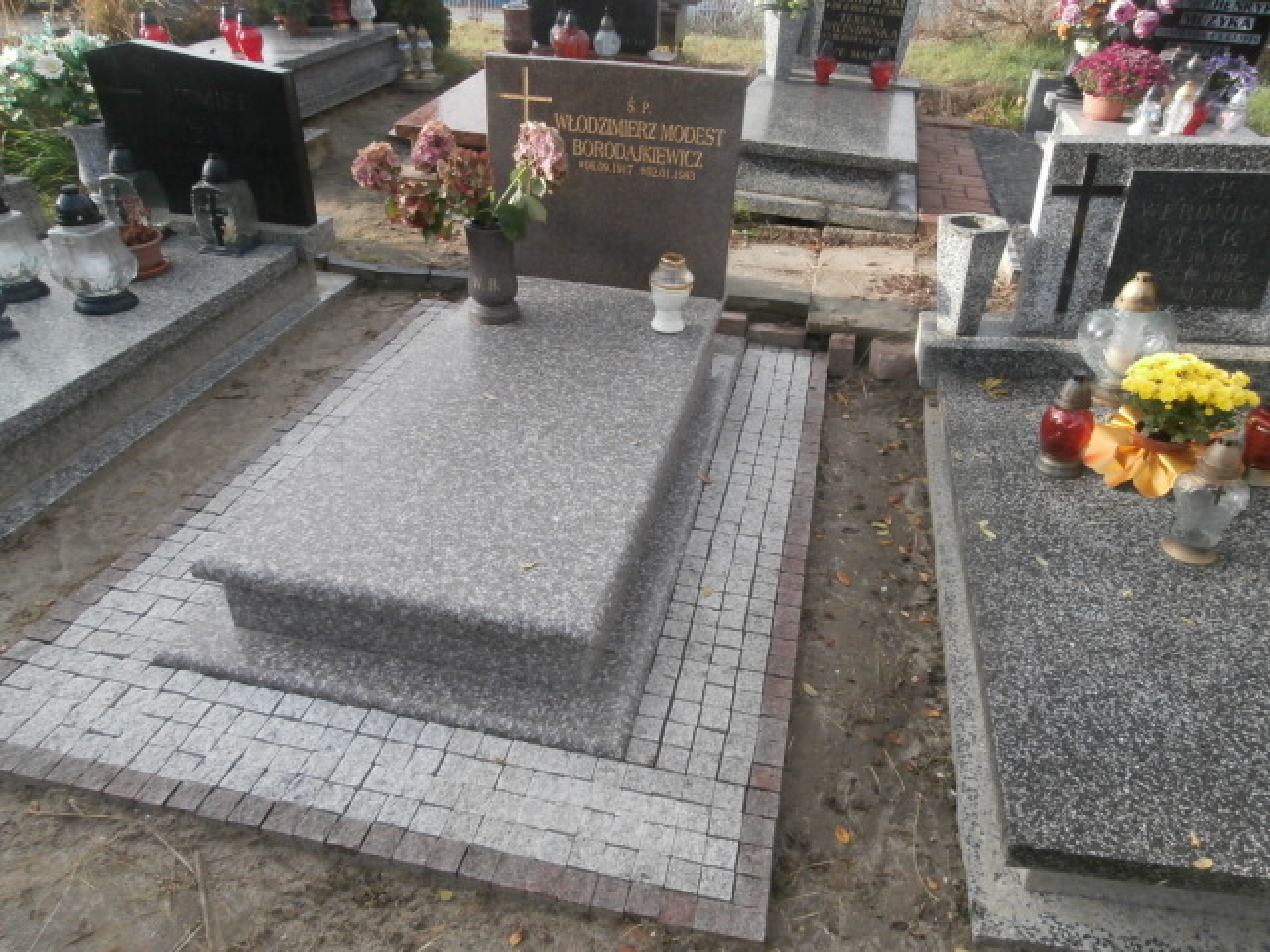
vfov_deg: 56.8
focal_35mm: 24
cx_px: 635
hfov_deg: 71.6
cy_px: 476
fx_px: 881
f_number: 7.9
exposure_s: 1/200
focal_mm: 4.2
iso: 400
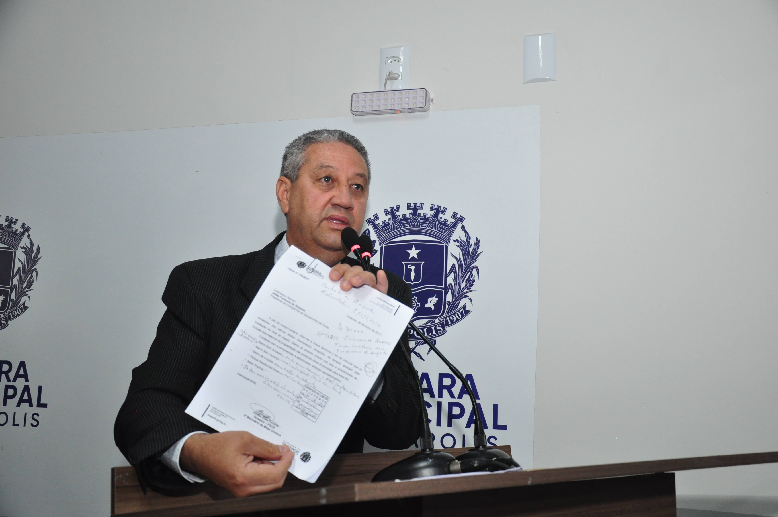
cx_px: 389
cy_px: 258
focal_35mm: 60
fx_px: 1295
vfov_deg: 22.6
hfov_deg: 33.4
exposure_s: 1/125
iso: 1000
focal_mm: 40
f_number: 4.5
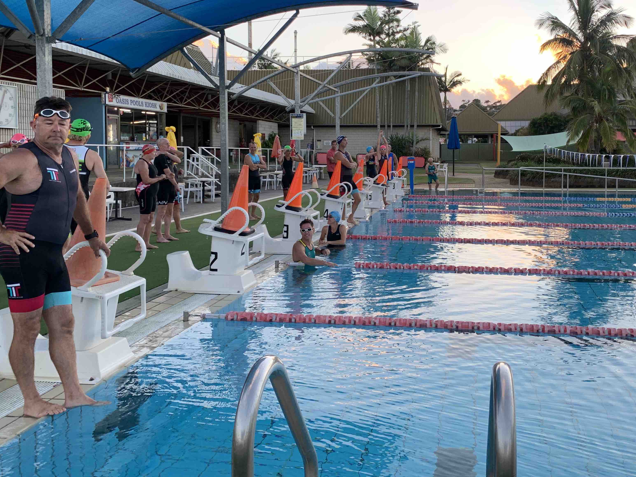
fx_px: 625
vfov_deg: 41.5
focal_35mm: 34
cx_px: 392
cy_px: 183
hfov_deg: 53.4
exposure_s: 1/121
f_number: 1.8
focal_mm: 4.25
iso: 25
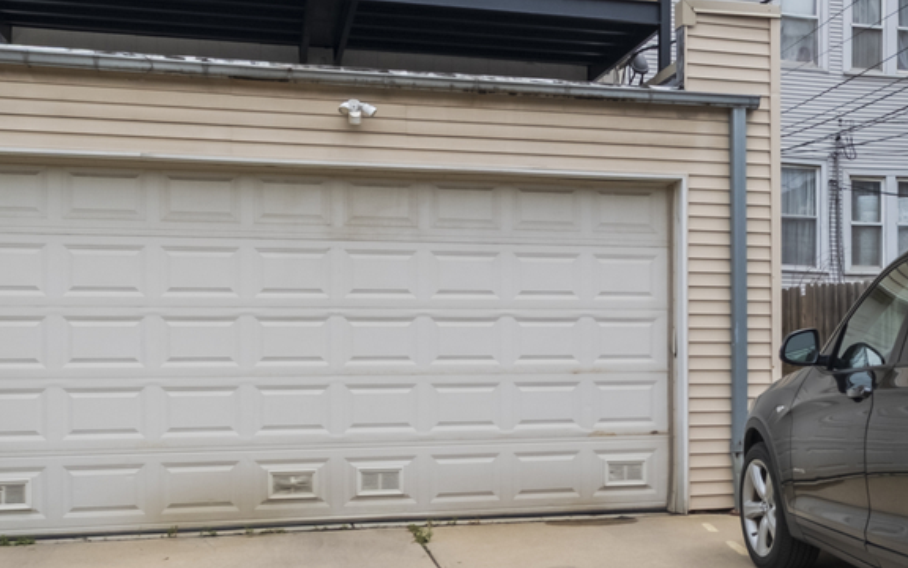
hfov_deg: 45.6
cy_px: 371
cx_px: 590
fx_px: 1064
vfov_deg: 29.7
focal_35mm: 43
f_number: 9
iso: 320
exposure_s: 1/75
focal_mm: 10
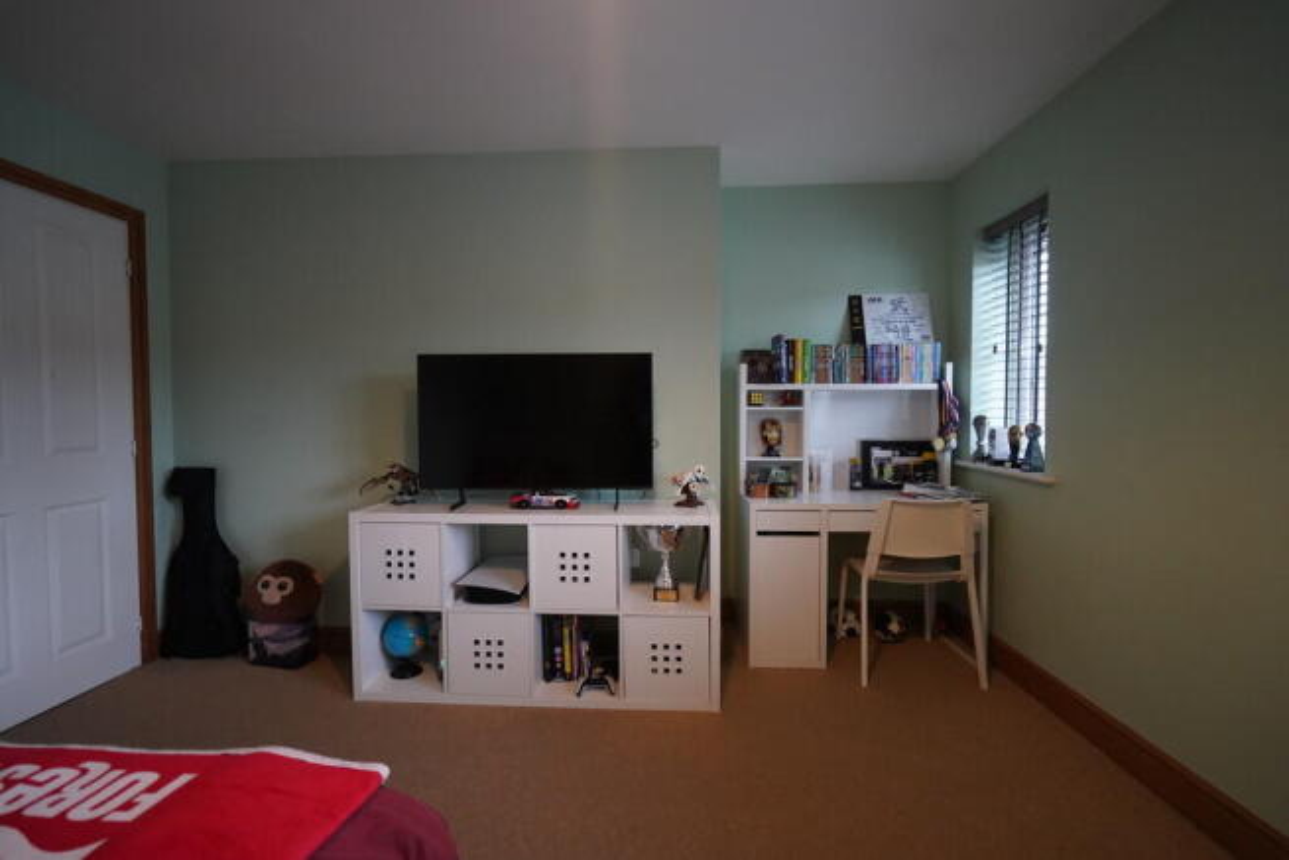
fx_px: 573
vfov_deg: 73.8
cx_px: 644
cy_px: 430
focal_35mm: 16
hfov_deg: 96.7
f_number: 4
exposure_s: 1/160
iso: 6400
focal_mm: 16
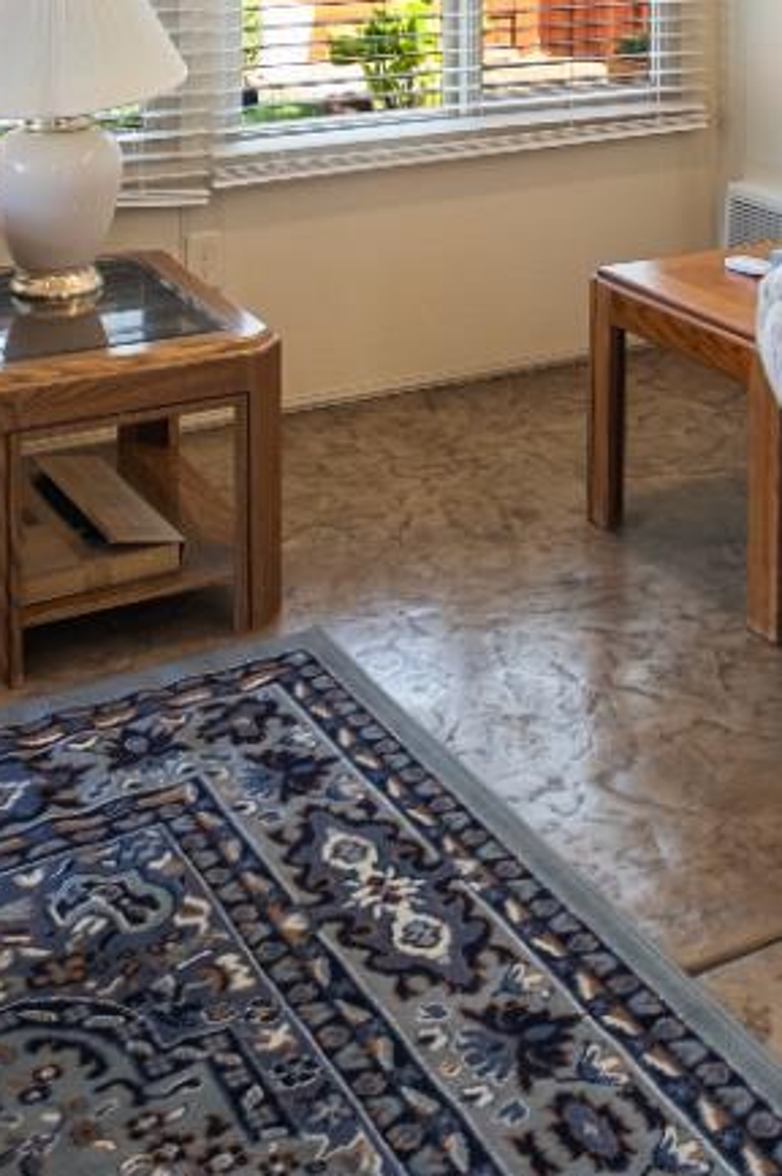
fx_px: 1697
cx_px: 524
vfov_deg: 33.1
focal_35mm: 52
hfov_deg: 25.8
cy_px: -141
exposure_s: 1/12
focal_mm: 10
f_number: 5.6
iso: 160
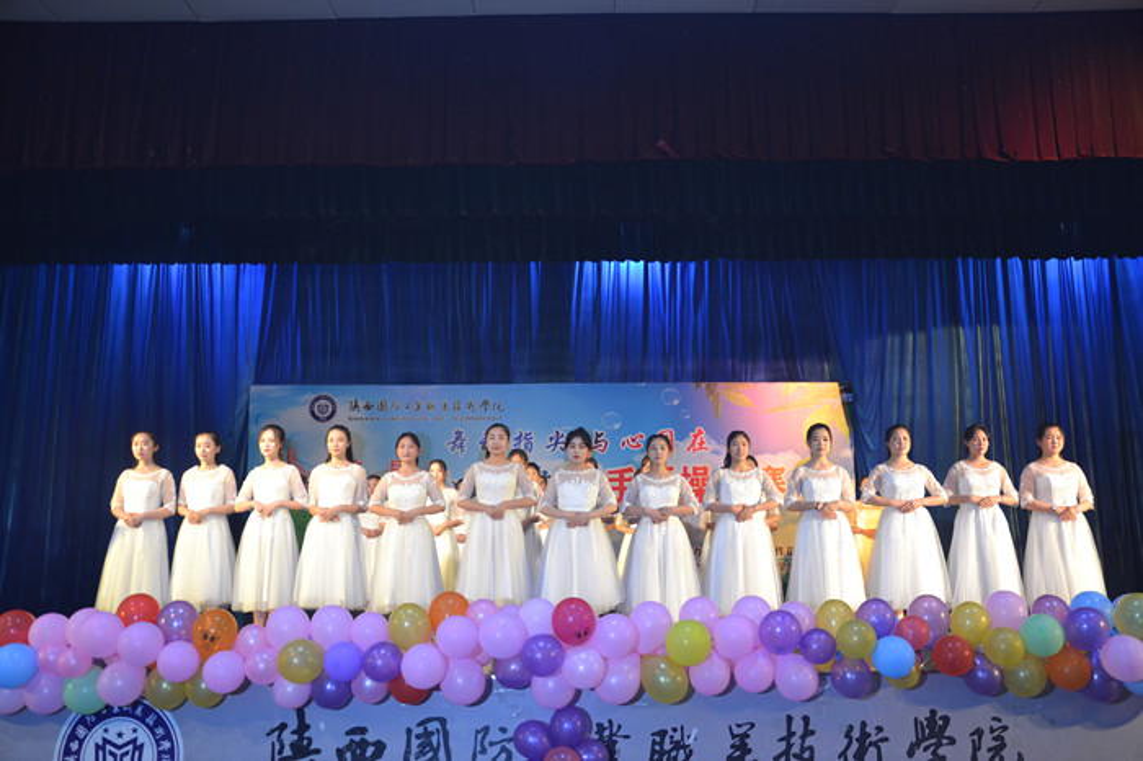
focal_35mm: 33
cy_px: 380
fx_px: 1047
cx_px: 572
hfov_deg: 57.2
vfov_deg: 39.9
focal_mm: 22
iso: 450
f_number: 3.8
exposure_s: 1/15
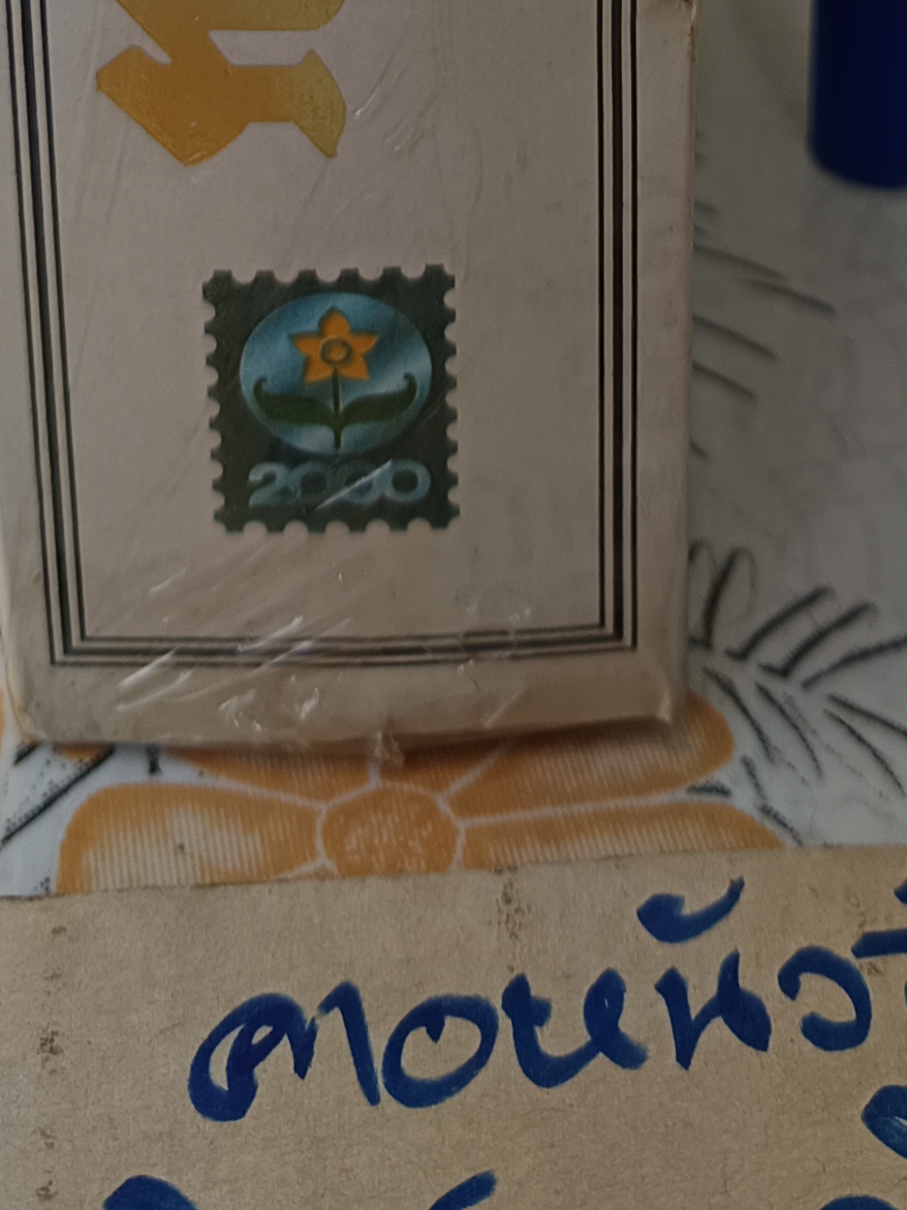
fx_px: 2865
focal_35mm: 82
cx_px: 550
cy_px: -724
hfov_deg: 18.0
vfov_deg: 19.8
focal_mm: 5.31
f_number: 1.7
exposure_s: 1/50
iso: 109
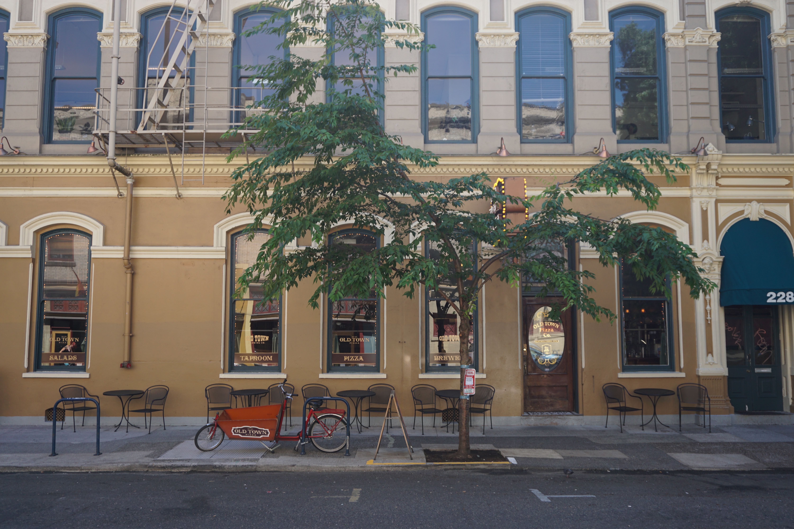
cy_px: 264
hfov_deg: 57.2
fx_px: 728
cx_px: 397
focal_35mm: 33
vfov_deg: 40.0
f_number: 4.5
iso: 100
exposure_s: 1/160
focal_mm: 22
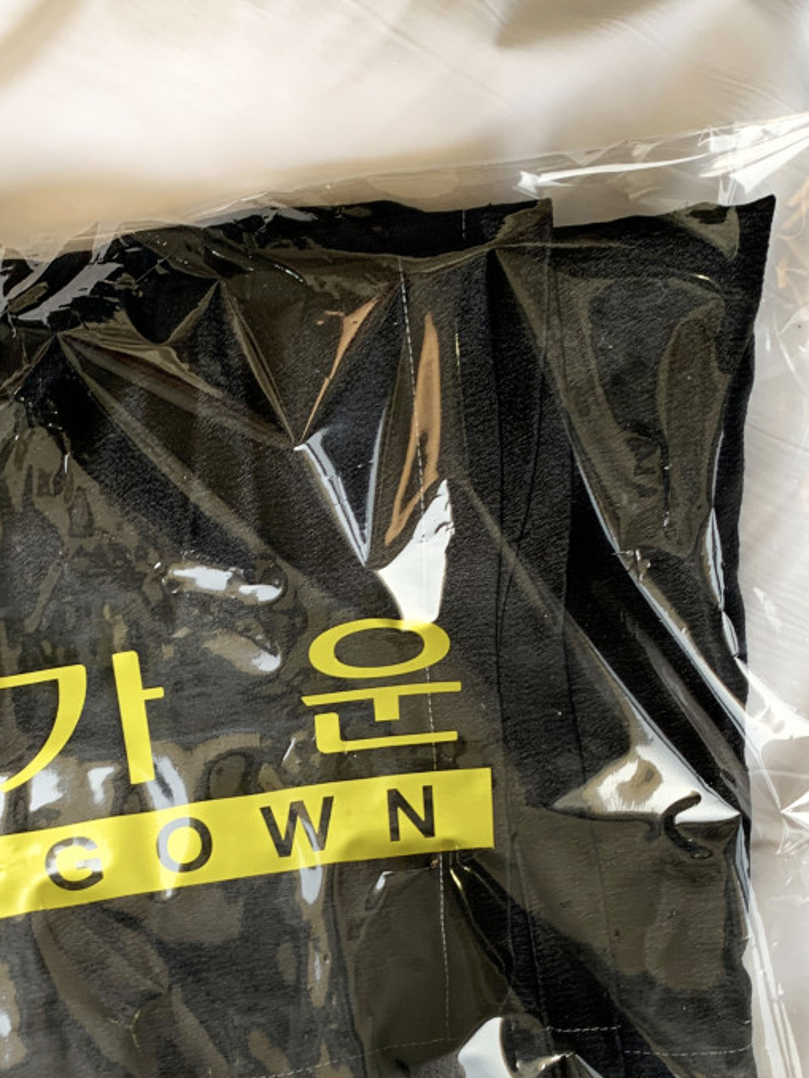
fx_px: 1433
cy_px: 722
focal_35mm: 46
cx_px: 304
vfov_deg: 40.7
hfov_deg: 31.4
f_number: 1.8
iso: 64
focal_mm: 4.25
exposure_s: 1/60
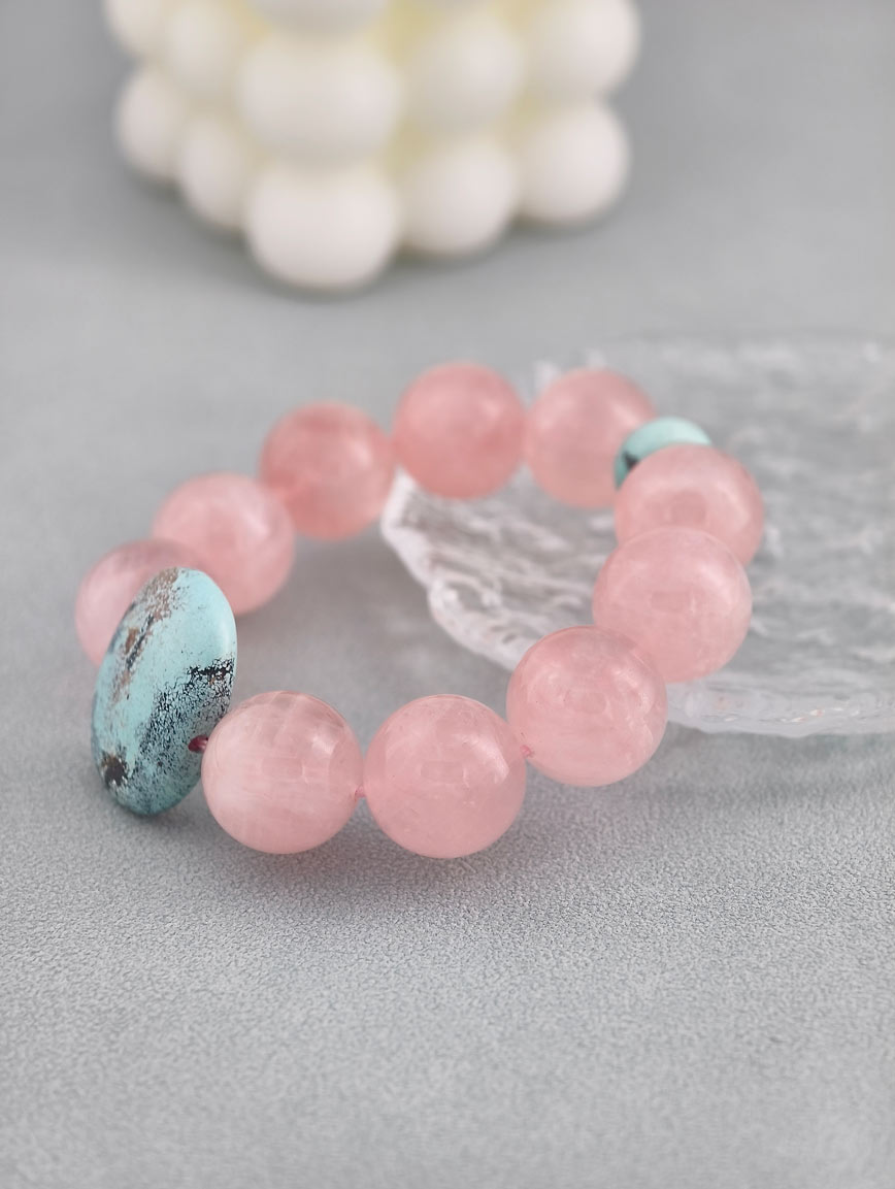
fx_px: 2923
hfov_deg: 17.4
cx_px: 448
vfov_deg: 23.0
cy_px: 594
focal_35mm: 85
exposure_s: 1/160
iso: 125
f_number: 2.67
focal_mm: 22.48
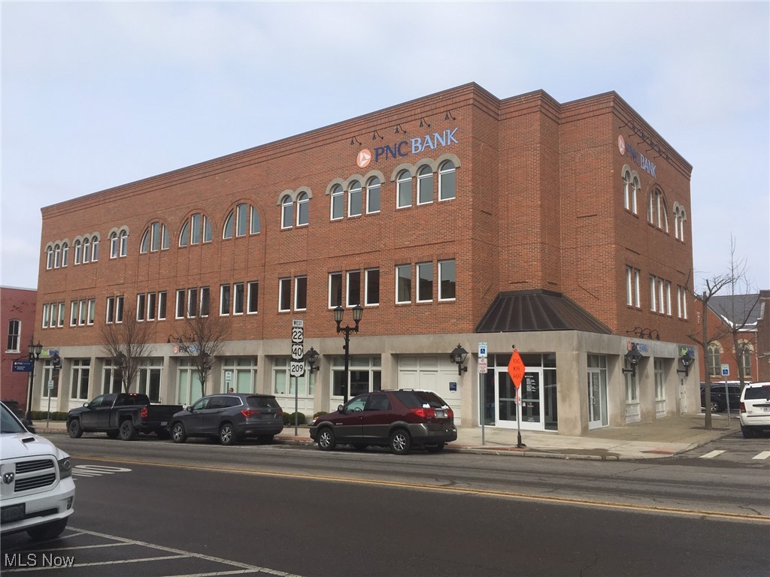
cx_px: 385
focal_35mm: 29
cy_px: 288
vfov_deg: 48.2
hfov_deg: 61.7
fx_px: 645
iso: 25
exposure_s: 1/2262
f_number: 2.2
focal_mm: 4.15
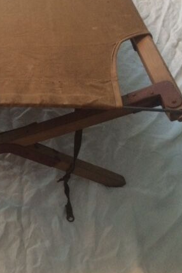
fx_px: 341
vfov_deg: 43.6
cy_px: 144
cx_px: -6
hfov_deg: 27.8
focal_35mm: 45
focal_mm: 4.15
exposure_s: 1/33
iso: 320
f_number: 2.2
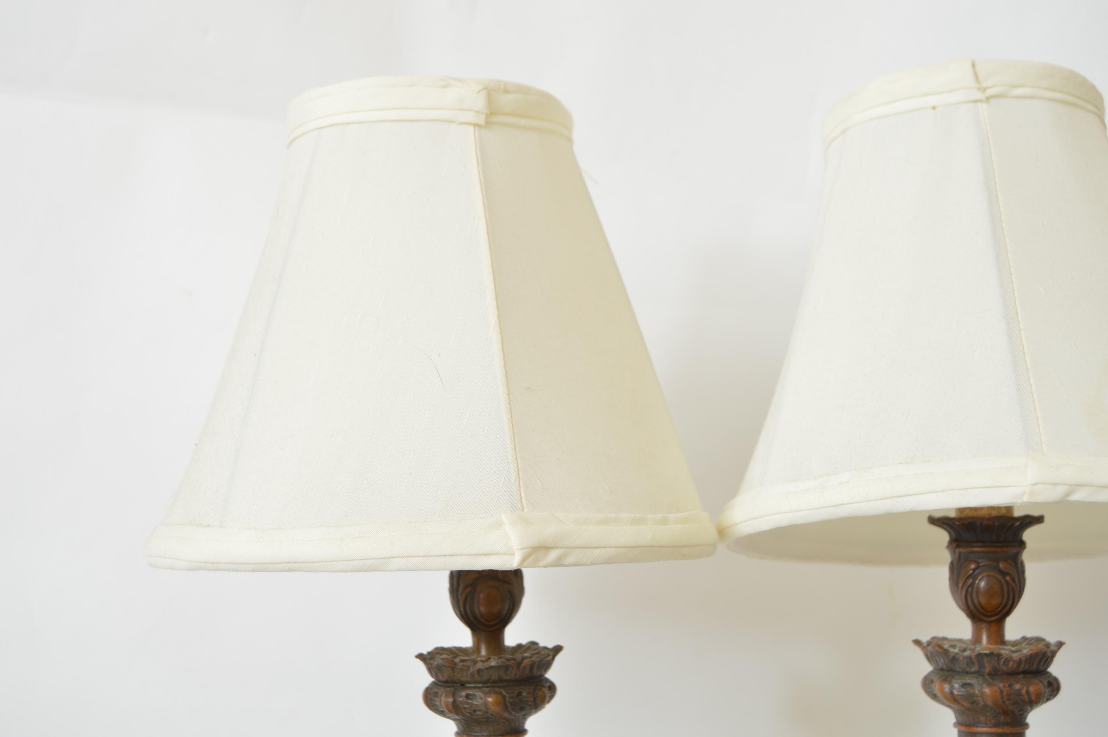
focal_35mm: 51
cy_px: 368
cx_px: 554
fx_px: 1568
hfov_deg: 38.9
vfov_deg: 26.4
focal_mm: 34
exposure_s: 1/125
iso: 200
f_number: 5
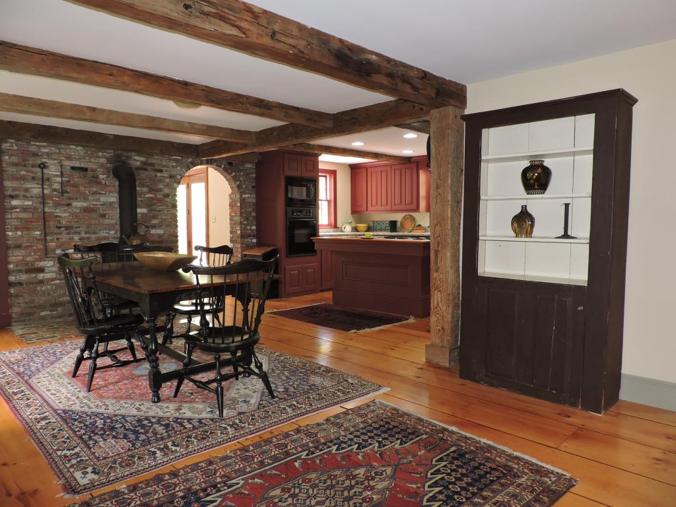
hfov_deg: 71.6
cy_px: 254
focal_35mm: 24
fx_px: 469
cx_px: 338
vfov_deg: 56.8
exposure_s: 1/30
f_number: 3
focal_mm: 4.3
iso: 200
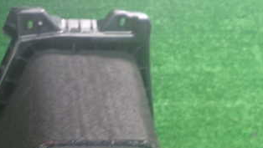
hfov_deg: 39.2
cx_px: 80
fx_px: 363
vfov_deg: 22.5
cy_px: 135
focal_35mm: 52
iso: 640
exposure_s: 1/30
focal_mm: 4.5
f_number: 2
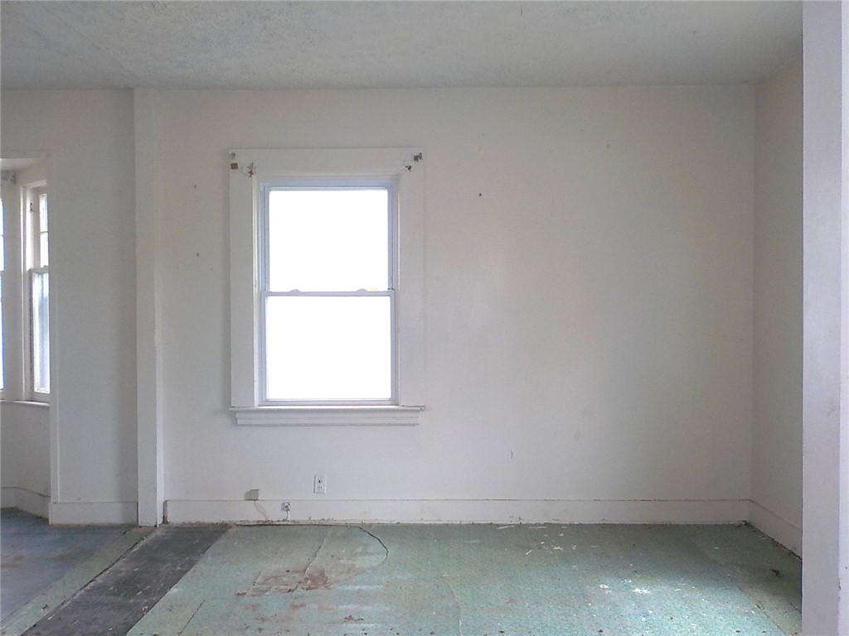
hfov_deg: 60.0
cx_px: 424
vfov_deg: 46.8
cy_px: 318
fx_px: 736
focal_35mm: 30
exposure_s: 1/60
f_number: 3.3
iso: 125
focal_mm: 4.1
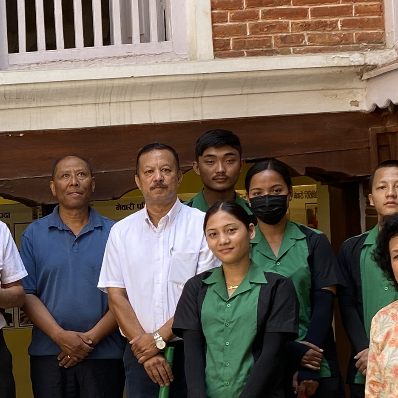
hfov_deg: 16.8
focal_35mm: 99
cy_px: 255
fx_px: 1288
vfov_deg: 17.5
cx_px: -83
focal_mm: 4.25
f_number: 1.8
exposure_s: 1/122
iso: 32
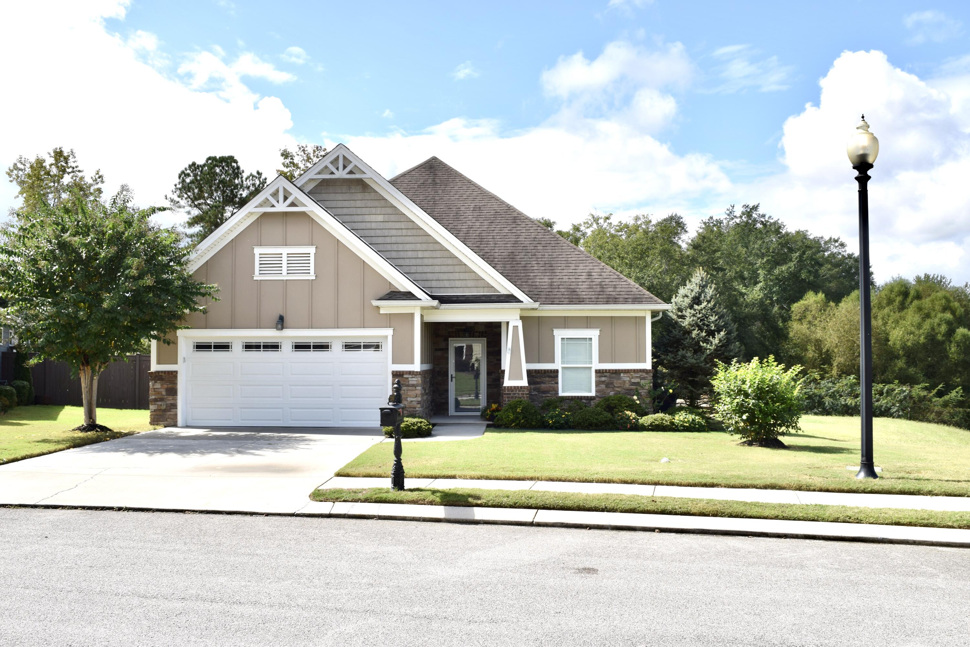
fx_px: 889
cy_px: 324
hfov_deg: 57.2
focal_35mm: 33
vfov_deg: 40.0
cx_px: 485
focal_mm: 22
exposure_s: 1/200
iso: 100
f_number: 8
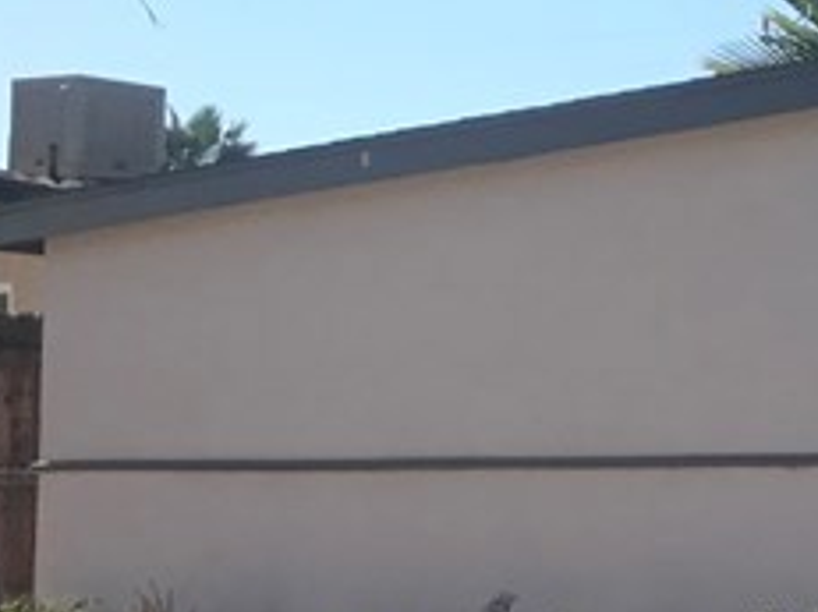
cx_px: 1732
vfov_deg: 11.9
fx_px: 2929
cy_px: 425
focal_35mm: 124
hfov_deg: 13.3
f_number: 1.8
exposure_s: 1/2128
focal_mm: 3.99
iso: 20
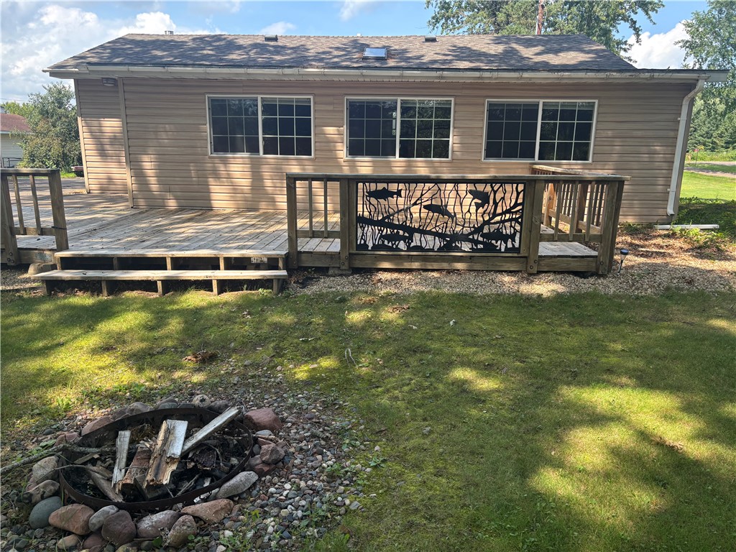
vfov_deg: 53.1
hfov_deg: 67.3
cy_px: 276
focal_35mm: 26
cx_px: 368
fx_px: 553
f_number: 1.6
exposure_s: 1/604
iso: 50
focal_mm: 5.96
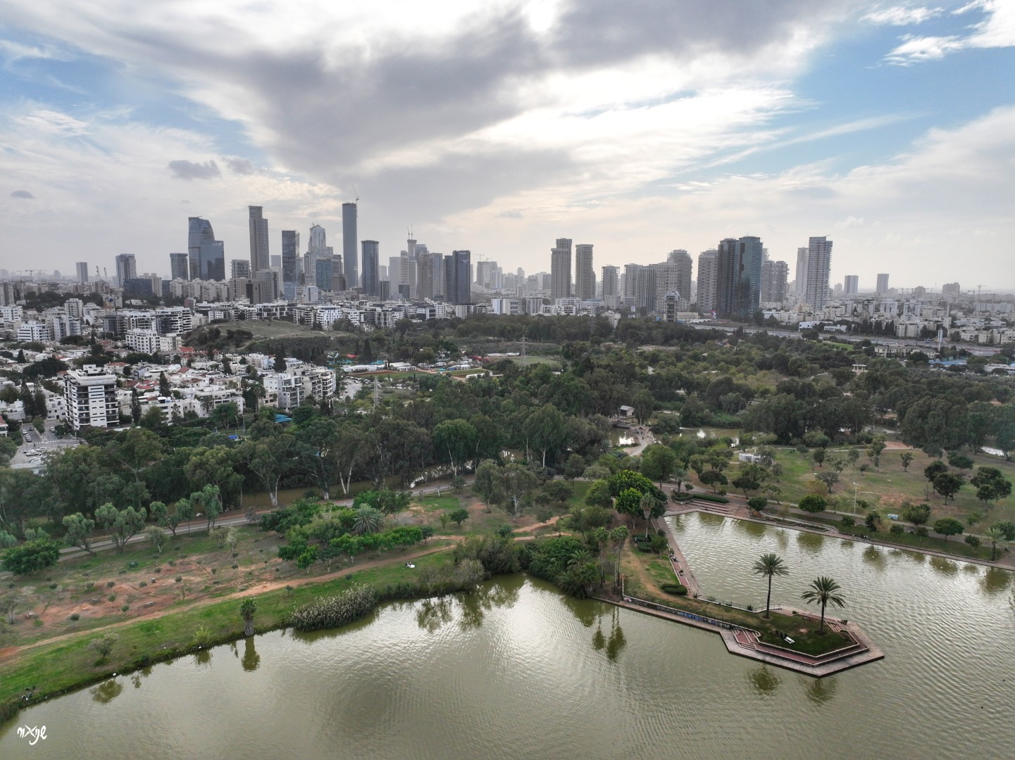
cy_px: 380
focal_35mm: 24
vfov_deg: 56.8
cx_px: 508
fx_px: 704
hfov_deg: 71.6
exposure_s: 1/2500
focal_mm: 12.29
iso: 240
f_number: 2.8
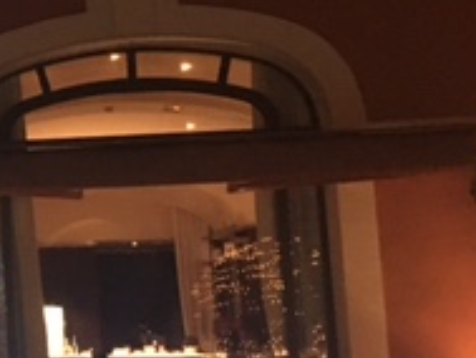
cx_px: -310
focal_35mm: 98
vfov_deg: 15.1
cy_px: 136
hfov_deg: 17.3
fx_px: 1348
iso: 250
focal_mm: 4.15
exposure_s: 1/17
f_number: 2.2
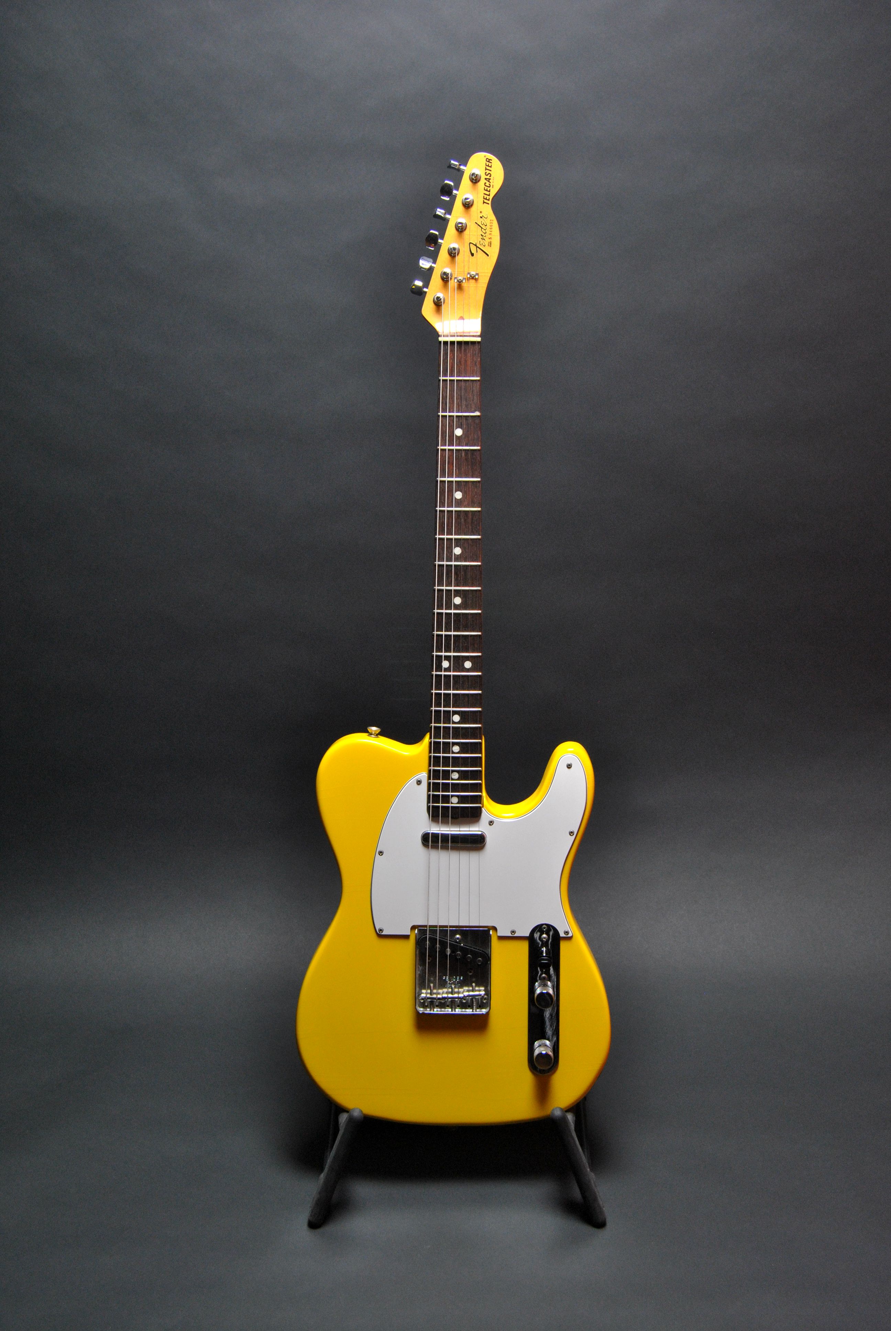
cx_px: 446
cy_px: 666
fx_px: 1666
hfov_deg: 29.9
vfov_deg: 43.6
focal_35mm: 45
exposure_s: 1/5
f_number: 6.3
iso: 400
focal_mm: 30
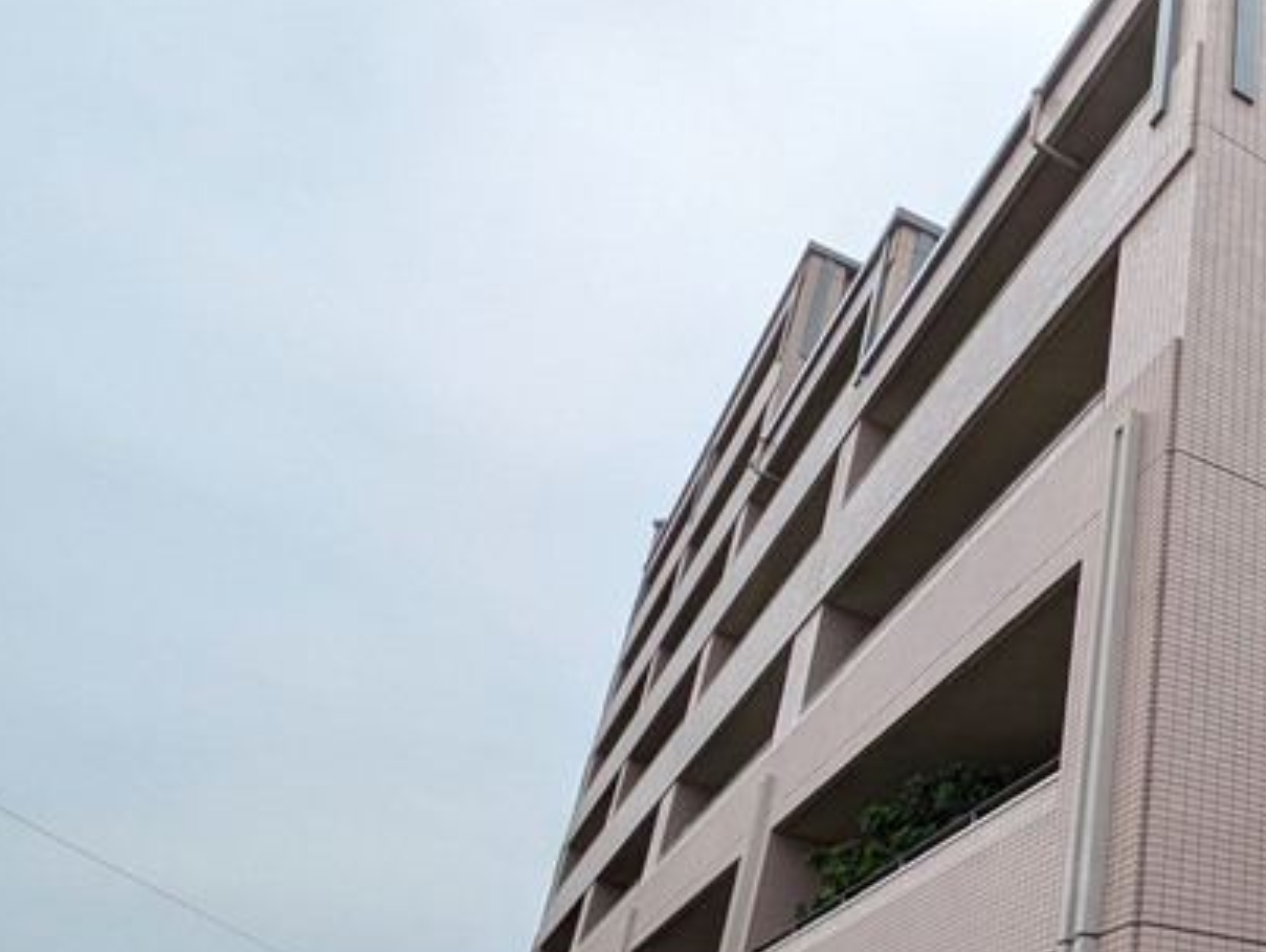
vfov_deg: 42.3
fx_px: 1208
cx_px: 1324
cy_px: 650
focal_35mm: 33
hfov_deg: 44.9
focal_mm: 1.83
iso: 52
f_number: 2.2
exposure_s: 1/6897
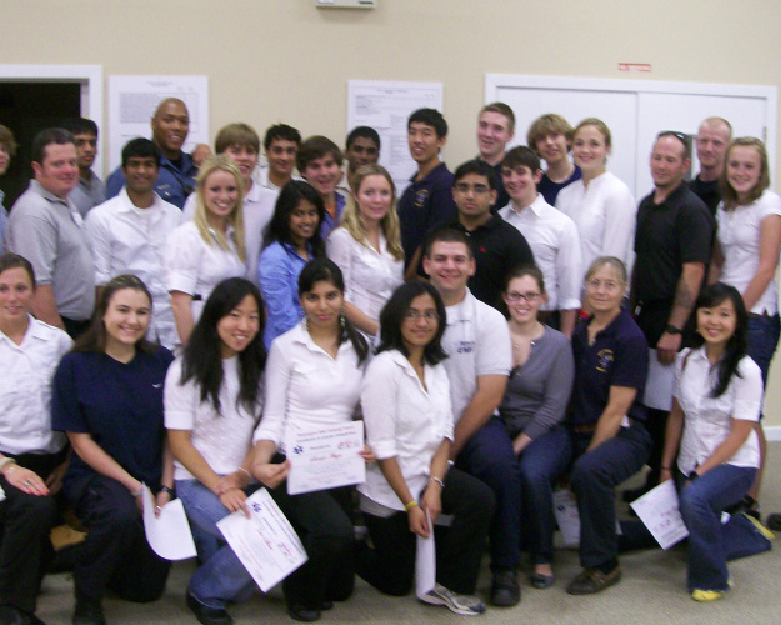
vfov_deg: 33.4
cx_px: 394
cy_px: 315
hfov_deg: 41.2
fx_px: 1040
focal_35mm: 45
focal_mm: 6
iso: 160
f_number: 2.7
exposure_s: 1/23.6
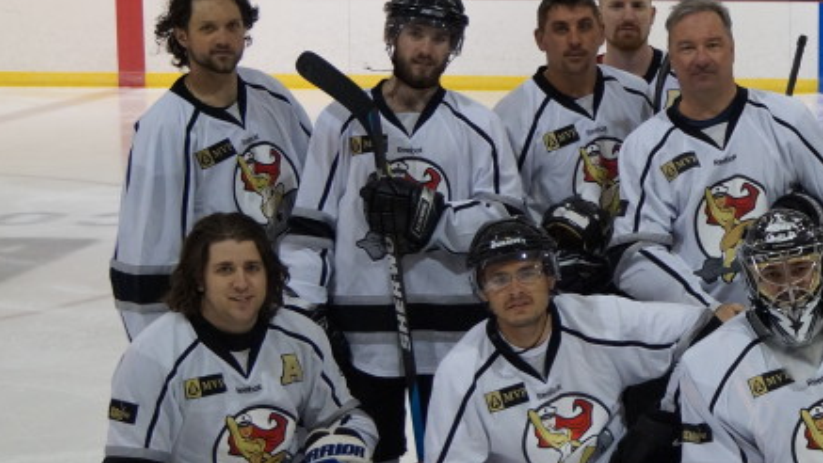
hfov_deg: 19.9
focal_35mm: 103
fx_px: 2248
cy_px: 295
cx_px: 895
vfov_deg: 11.8
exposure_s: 1/160
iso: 1000
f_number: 4.5
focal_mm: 28
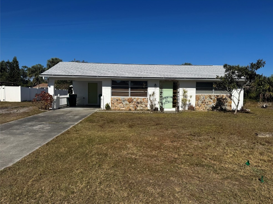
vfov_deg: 54.9
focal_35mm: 25
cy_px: 104
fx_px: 197
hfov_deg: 69.4
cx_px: 142
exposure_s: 1/9009
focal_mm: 6.76
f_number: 1.78
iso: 80
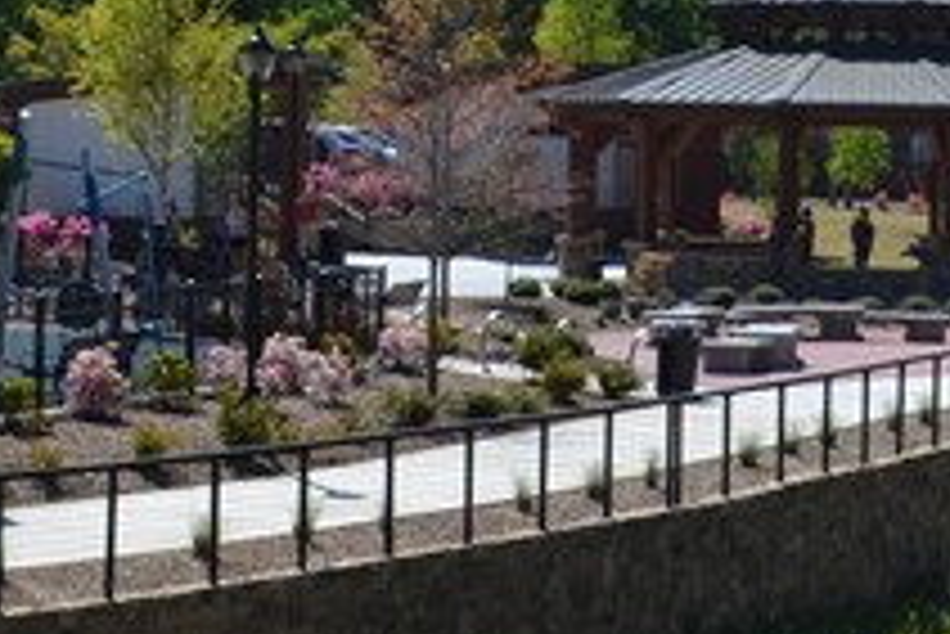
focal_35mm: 139
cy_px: -9
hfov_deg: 14.7
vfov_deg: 9.8
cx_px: 747
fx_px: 3670
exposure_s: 1/250
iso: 100
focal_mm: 18
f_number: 8
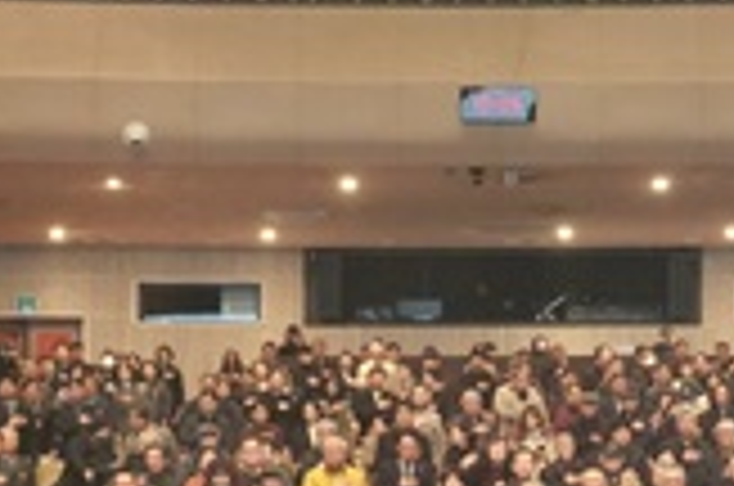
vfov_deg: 14.1
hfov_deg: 21.1
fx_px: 1953
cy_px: 380
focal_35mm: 96
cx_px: 527
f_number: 7.1
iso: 5000
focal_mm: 24
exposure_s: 1/100
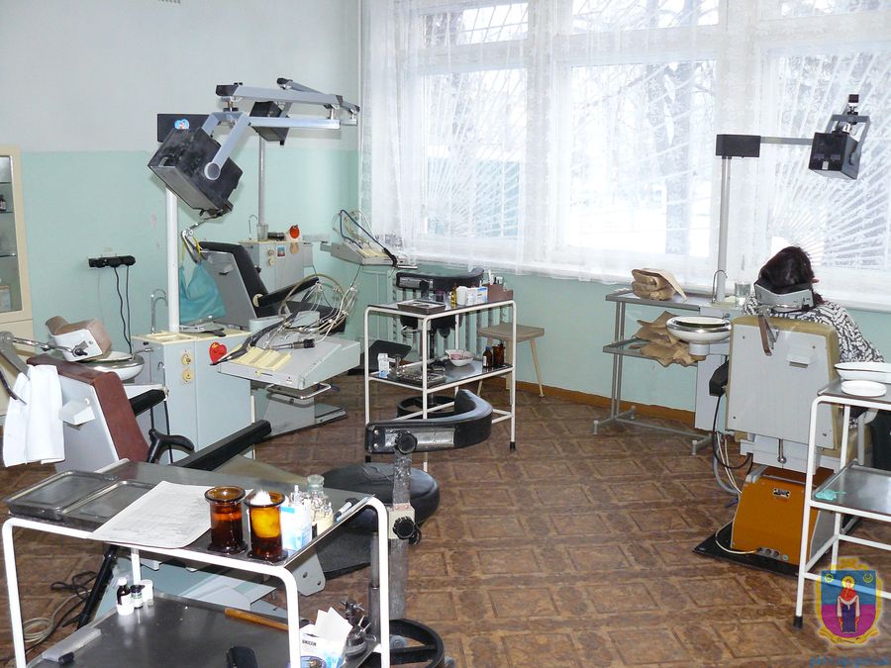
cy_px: 334
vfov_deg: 39.7
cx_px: 446
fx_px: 927
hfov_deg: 51.4
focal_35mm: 36
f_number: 2.8
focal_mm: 6
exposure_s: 1/30
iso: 250
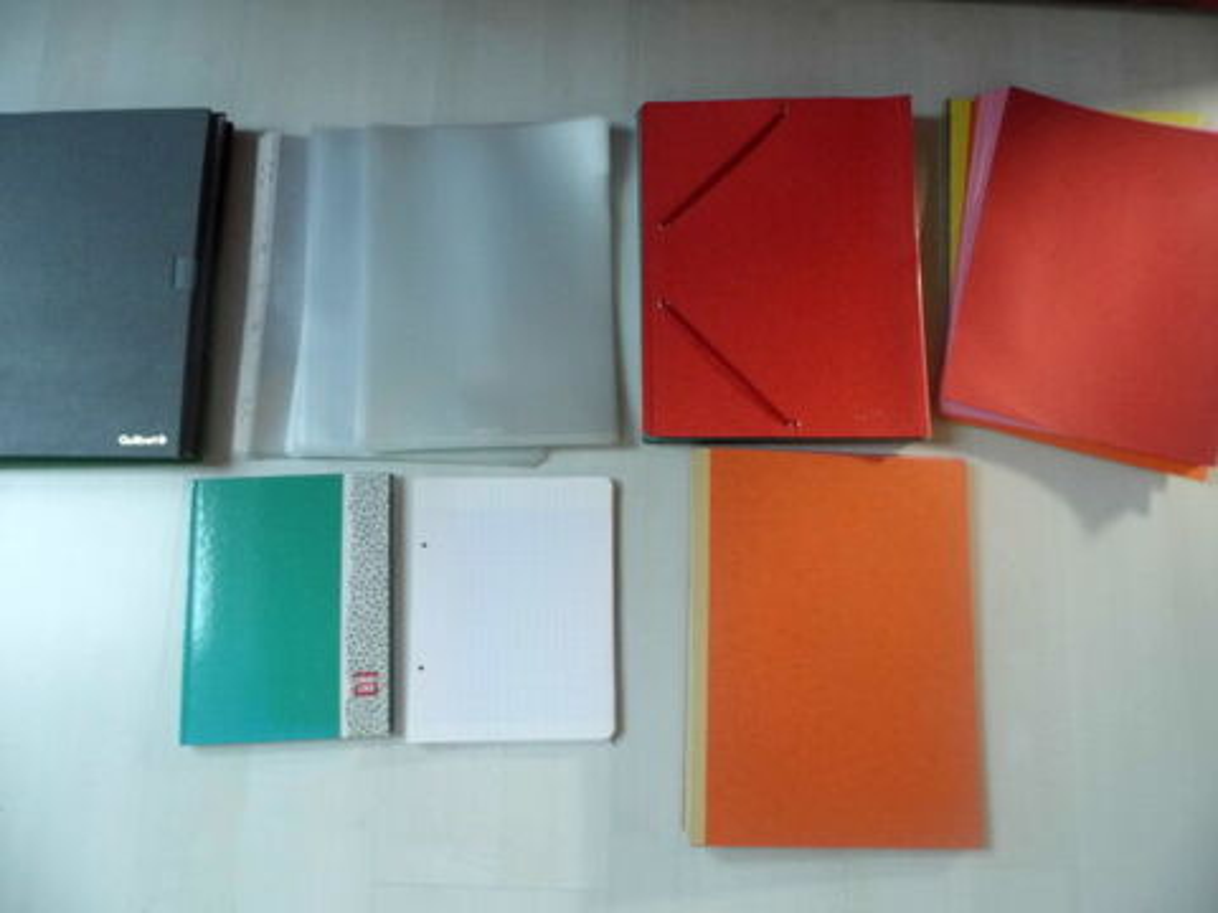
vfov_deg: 54.9
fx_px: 880
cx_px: 609
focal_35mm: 25
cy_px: 456
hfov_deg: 69.4
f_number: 3.1
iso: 400
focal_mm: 4.5
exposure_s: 1/30
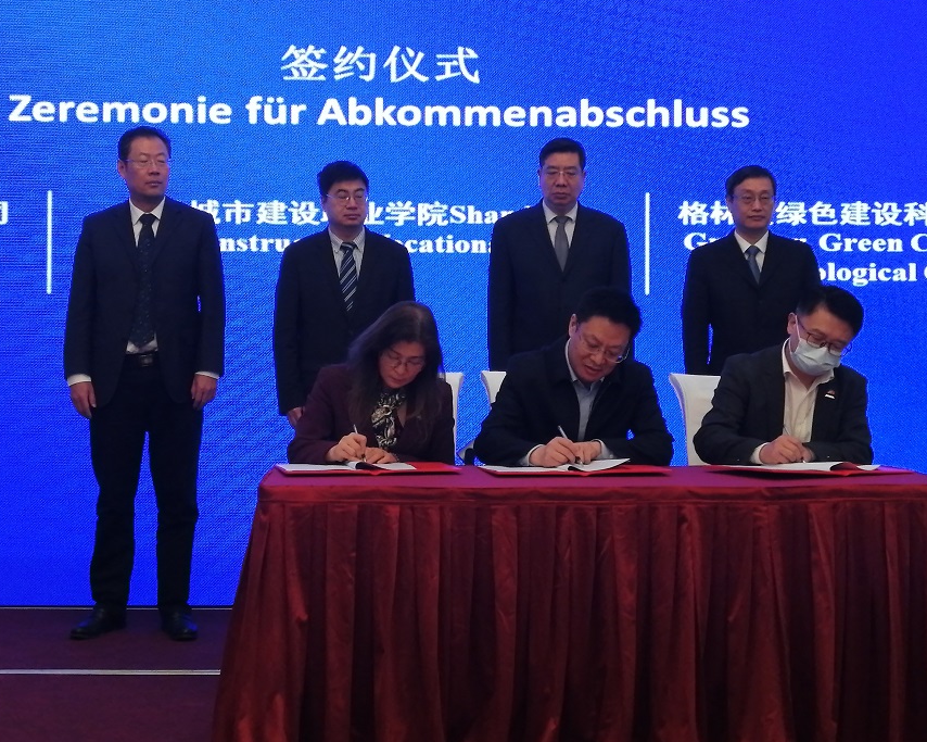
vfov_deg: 25.7
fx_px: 1619
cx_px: 444
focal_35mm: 59
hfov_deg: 32.0
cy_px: 284
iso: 100
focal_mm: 3.62
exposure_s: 1/33.3
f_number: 1.8
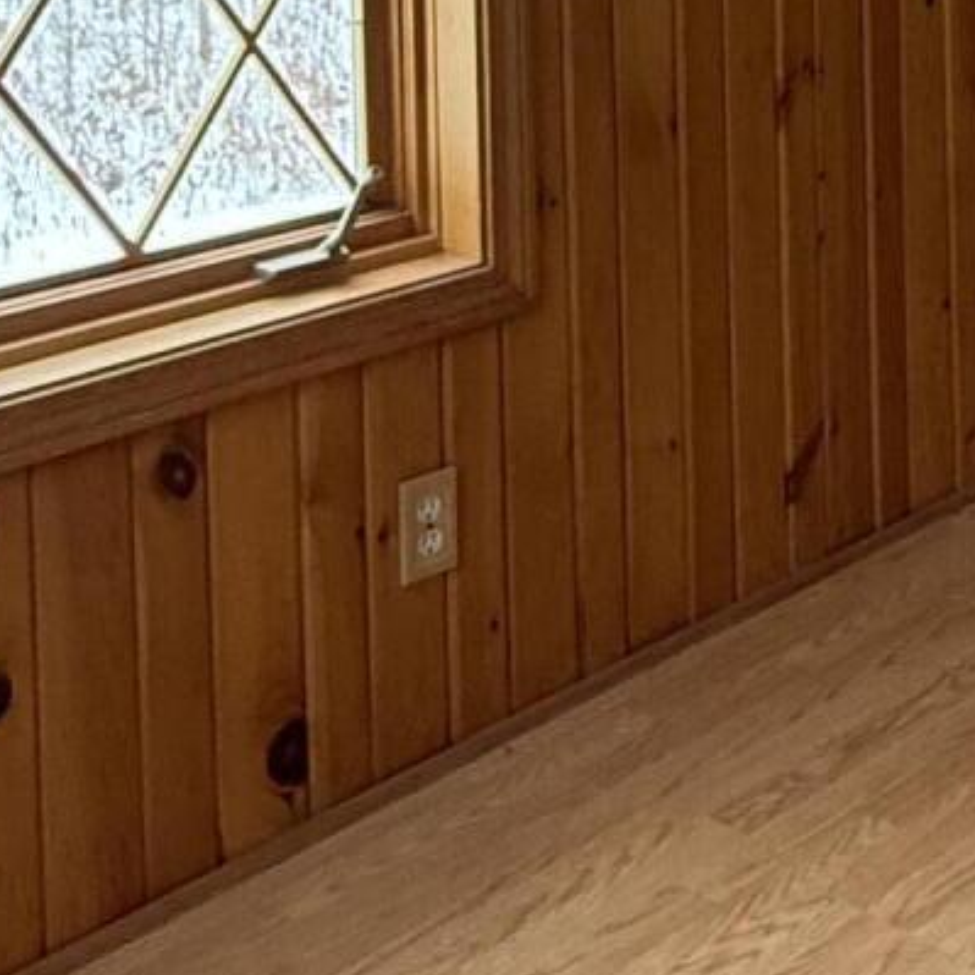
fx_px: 1976
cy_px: -239
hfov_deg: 25.8
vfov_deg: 24.7
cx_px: 1058
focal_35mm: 62
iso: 320
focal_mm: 2.22
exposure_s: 1/64
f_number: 2.2
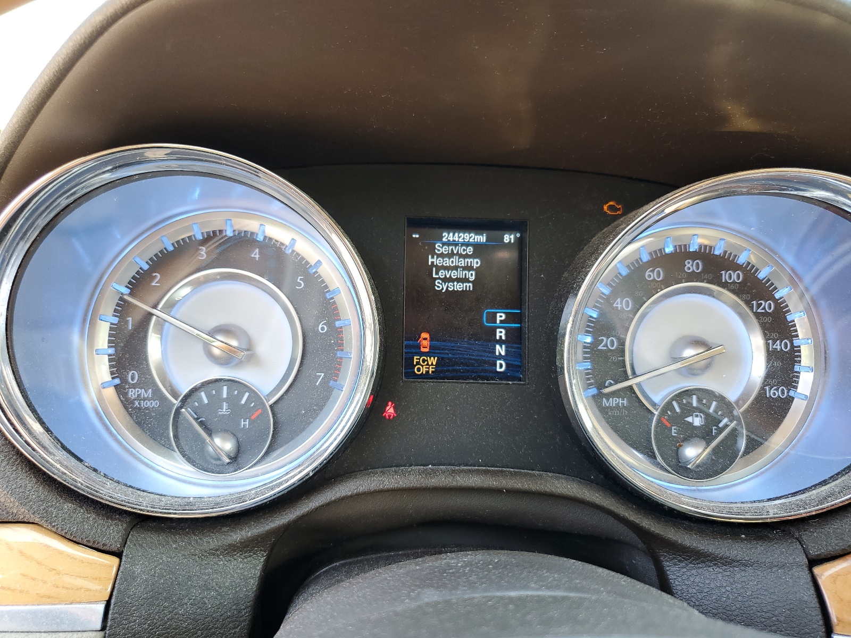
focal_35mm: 26
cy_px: 319
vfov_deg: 53.1
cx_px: 426
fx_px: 639
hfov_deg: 67.3
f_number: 1.5
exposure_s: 1/60.2
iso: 52
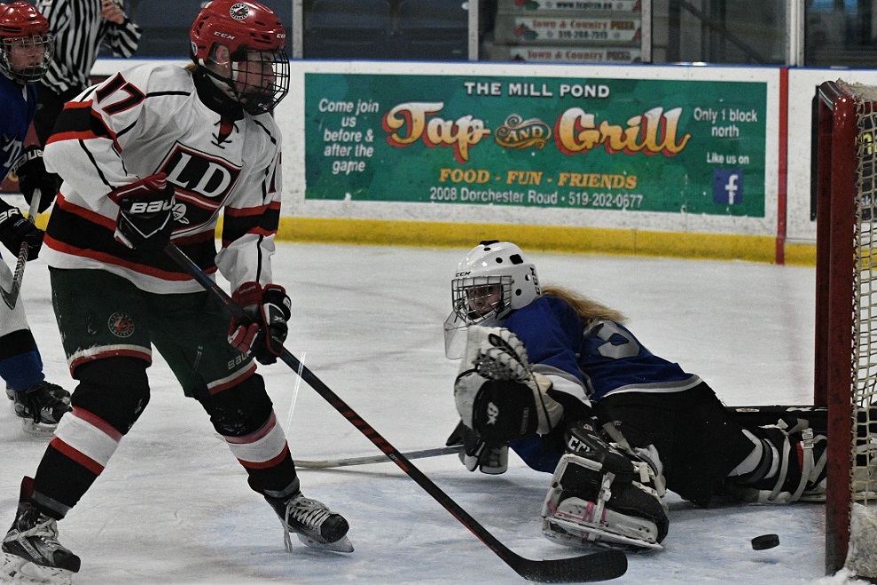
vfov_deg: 13.0
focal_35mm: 105
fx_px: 2557
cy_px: 292
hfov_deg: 19.5
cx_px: 438
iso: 4500
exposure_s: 1/1000
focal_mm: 70
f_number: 4
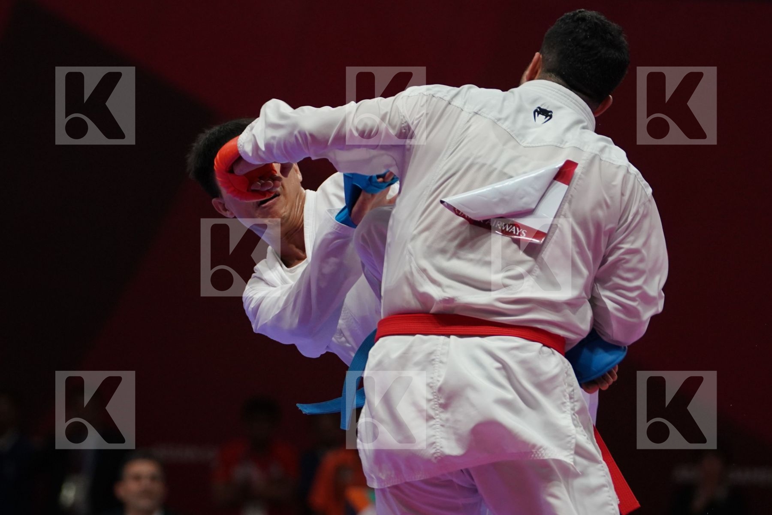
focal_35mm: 310
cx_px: 386
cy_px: 258
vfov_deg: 4.4
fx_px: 6647
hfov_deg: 6.6
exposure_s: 1/1000
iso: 2000
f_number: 4
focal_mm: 207
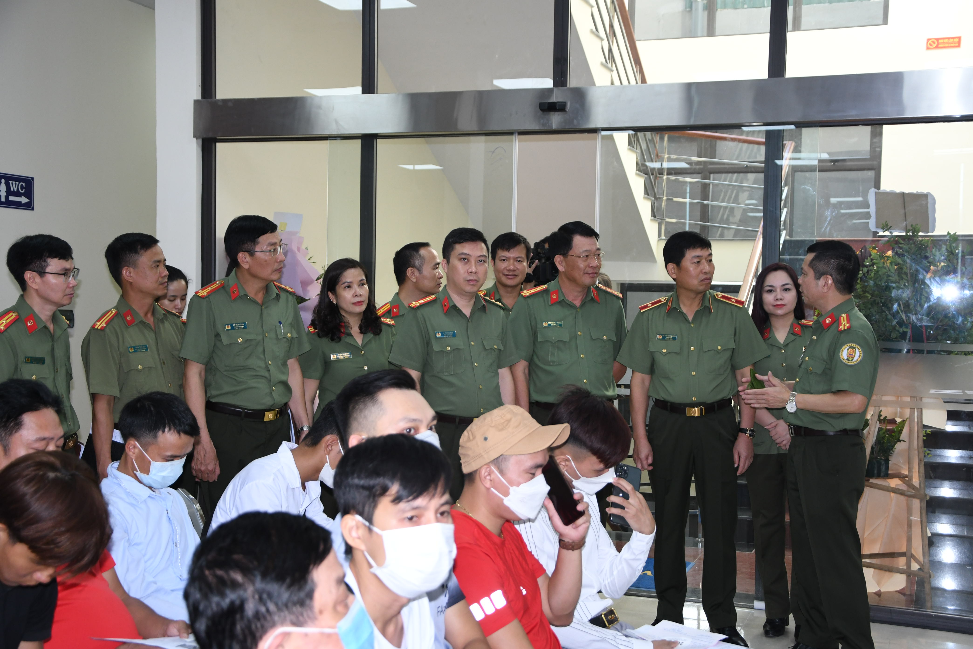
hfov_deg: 38.9
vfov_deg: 26.5
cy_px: 324
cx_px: 486
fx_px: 1378
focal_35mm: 51
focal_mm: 34
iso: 800
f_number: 4.2
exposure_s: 1/200
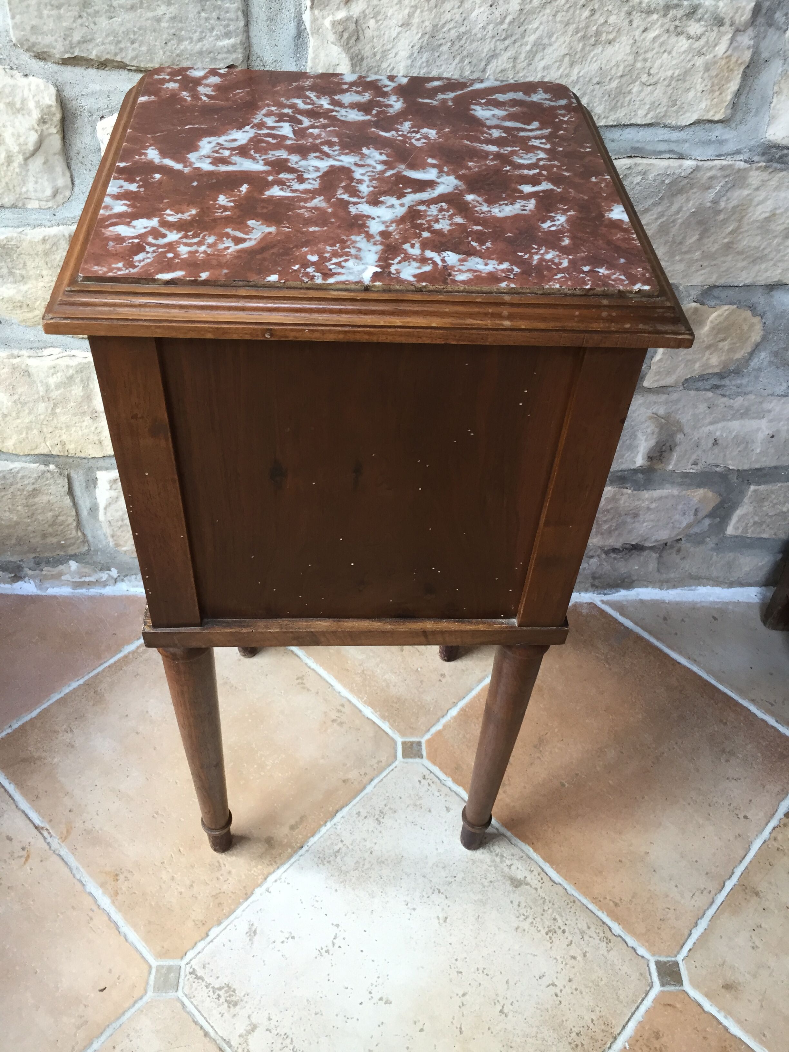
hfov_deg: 48.2
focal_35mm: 29
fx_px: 881
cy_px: 526
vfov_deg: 61.7
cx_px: 394
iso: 50
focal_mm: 4.15
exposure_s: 1/33
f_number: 2.2
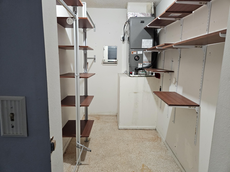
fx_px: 153
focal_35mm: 23
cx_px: 115
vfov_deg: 58.9
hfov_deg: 73.9
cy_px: 86
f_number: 1.8
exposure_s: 1/120
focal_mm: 5.4
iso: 500
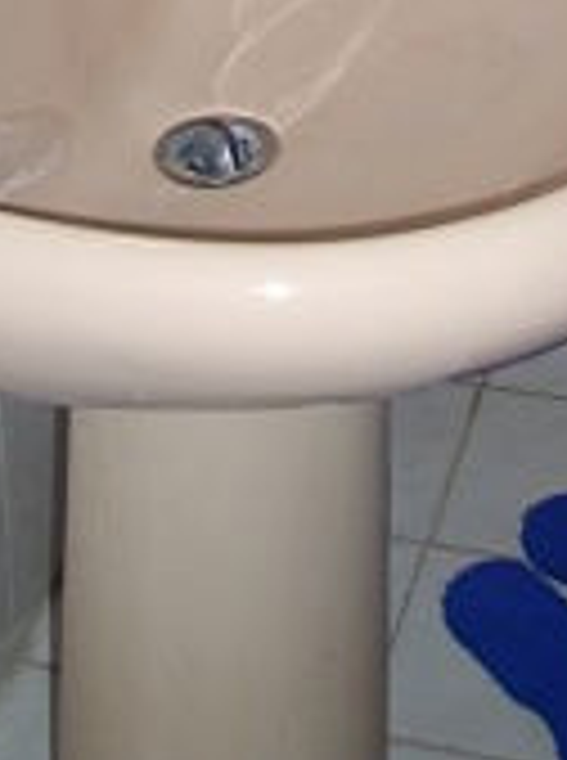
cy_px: -425
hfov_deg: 12.6
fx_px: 2565
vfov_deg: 15.4
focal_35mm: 117
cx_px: 446
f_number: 2.8
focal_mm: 6.2
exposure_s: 1/60
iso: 64
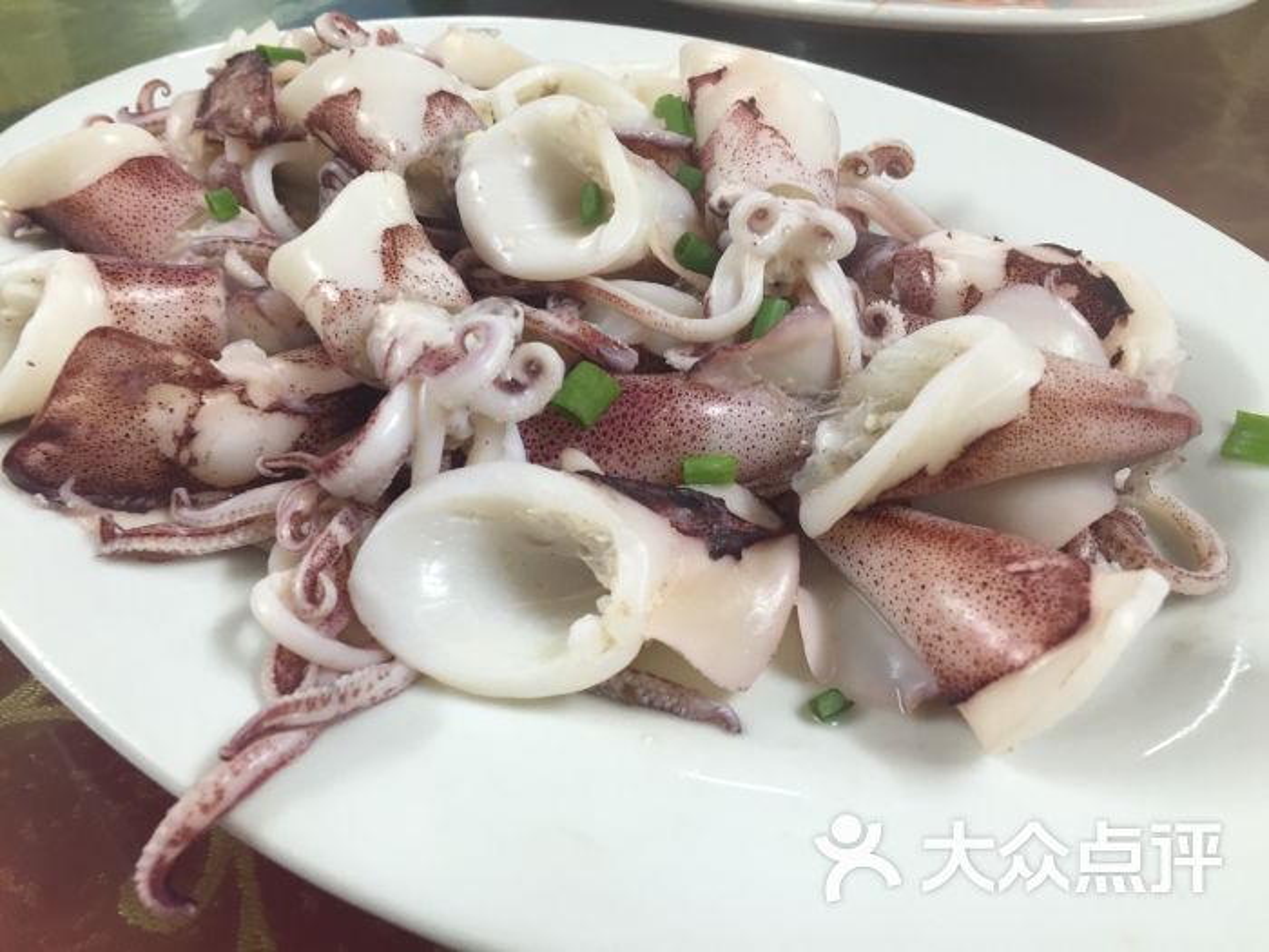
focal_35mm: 29
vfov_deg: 48.2
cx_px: 634
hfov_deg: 61.7
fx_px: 1063
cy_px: 476
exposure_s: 1/33
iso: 125
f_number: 2.2
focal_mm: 4.15
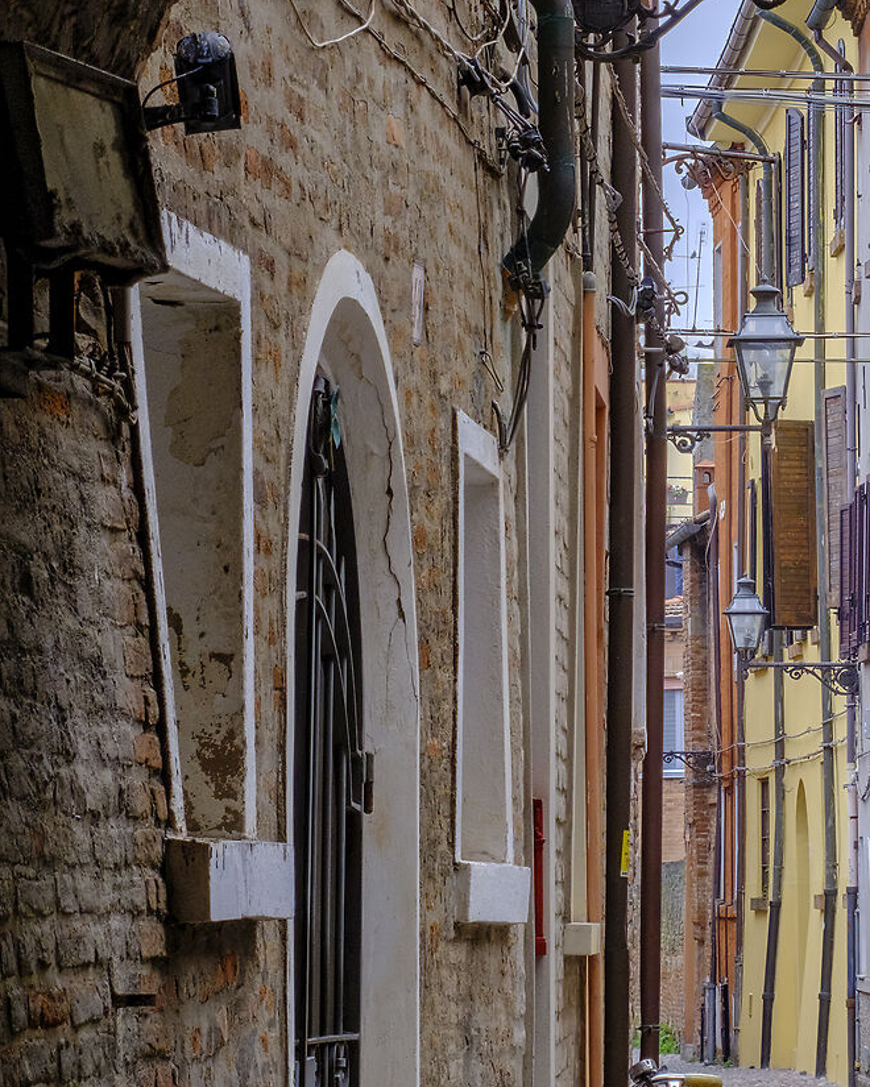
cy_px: 552
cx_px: 902
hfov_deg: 9.5
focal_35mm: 161
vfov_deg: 12.0
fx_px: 5182
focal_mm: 39.3
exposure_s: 1/45
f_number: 8
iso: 400
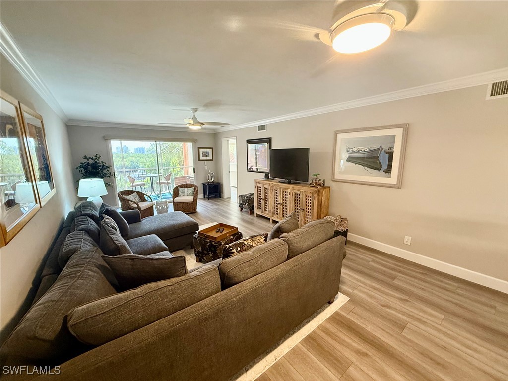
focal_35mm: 14
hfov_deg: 102.1
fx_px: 205
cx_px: 254
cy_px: 190
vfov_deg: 85.7
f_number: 2.2
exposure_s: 1/60
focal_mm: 2.22
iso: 400
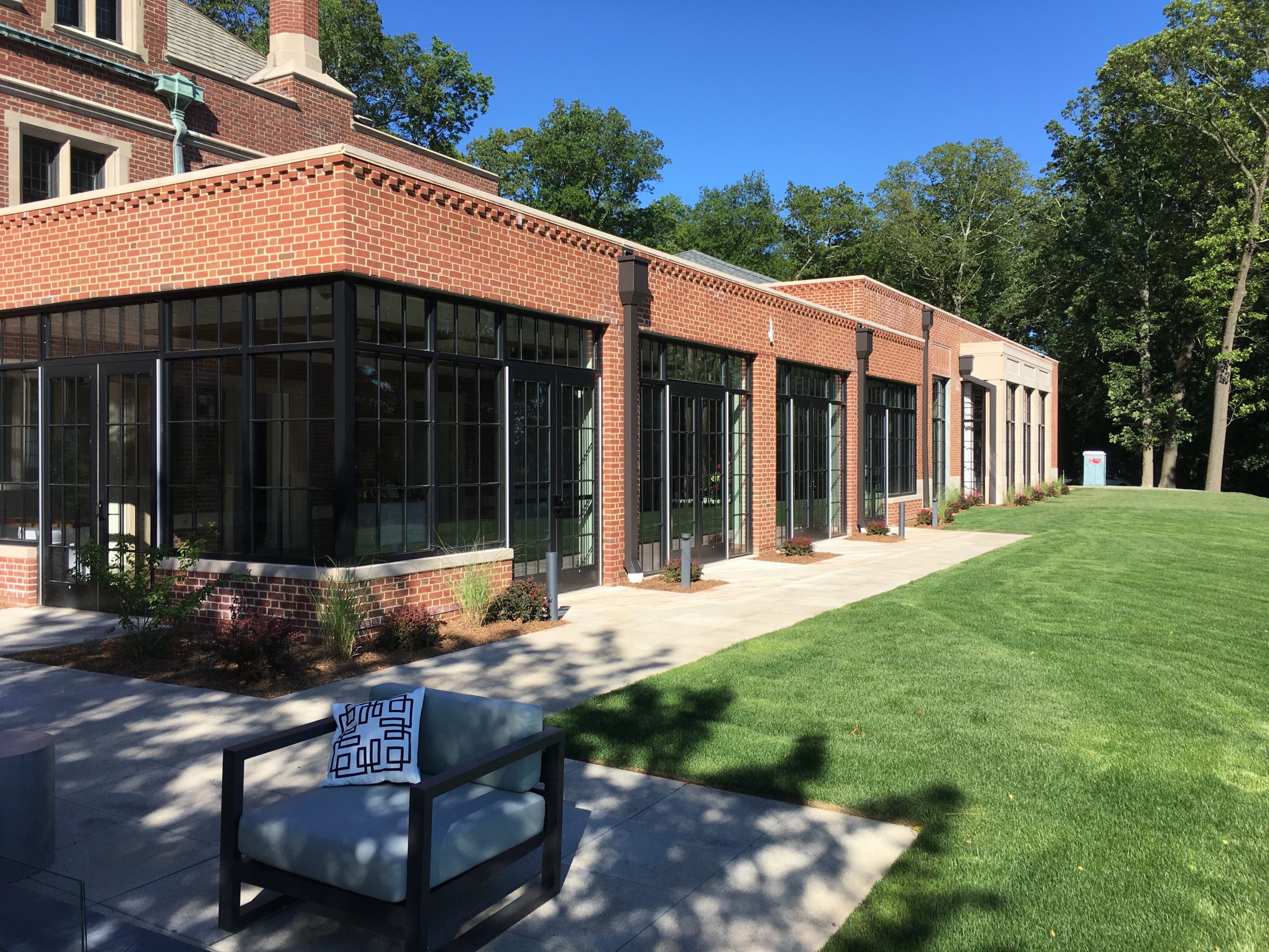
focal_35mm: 29
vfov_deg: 48.2
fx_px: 1063
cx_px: 634
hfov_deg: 61.7
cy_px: 476
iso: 25
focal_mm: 4.15
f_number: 2.2
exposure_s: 1/1148
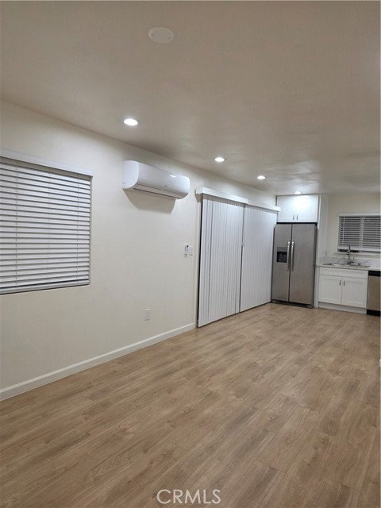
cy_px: 254
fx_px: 338
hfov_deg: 58.9
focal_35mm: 23
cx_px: 190
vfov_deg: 73.9
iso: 125
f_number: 1.7
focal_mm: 6.3
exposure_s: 1/120
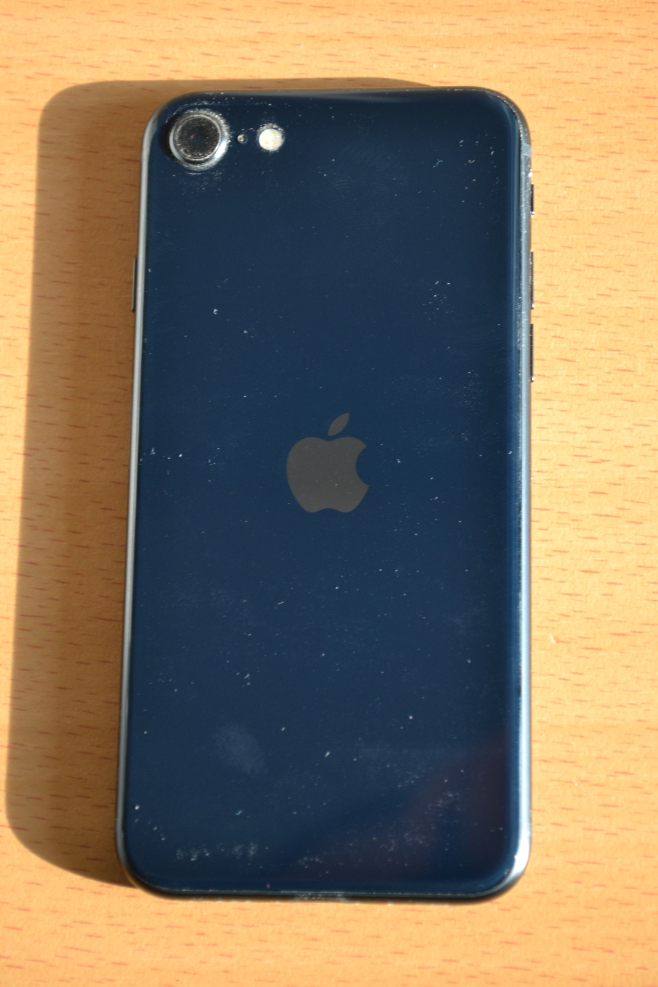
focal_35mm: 82
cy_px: 494
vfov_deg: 24.6
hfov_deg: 16.6
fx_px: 2261
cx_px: 329
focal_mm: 55
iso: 450
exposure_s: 1/60
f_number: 5.6
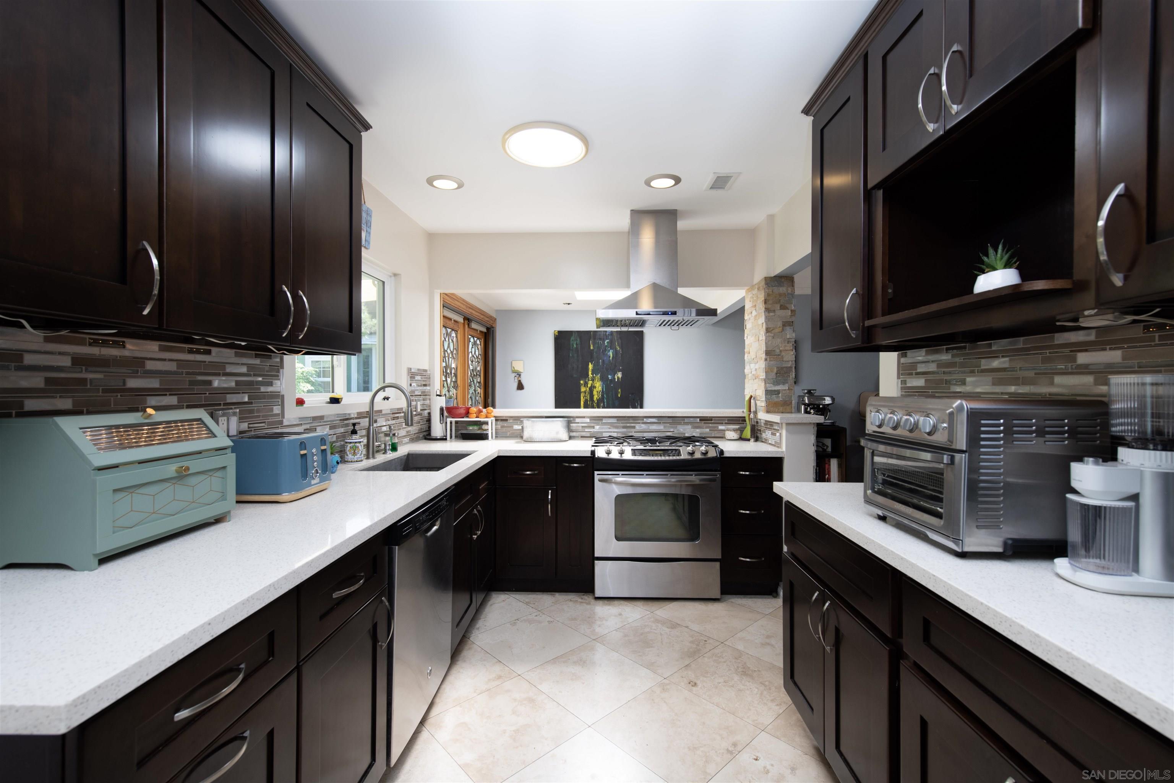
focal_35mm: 16
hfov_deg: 96.7
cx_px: 587
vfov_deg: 73.7
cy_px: 392
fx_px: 522
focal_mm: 16
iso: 320
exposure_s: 1/30
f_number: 7.1
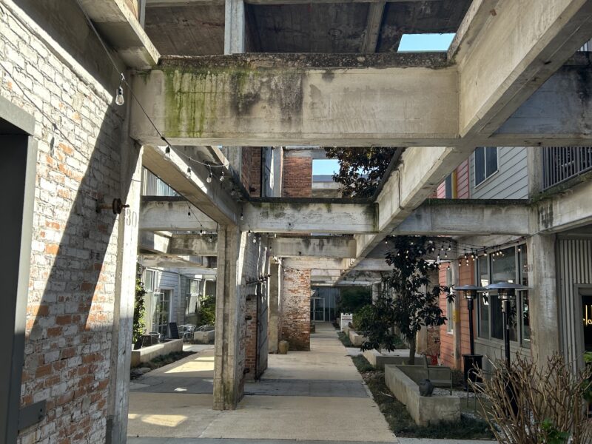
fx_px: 445
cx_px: 296
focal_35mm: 26
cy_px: 222
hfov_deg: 67.3
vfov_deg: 53.1
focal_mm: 5.7
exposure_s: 1/718
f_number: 1.5
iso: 50
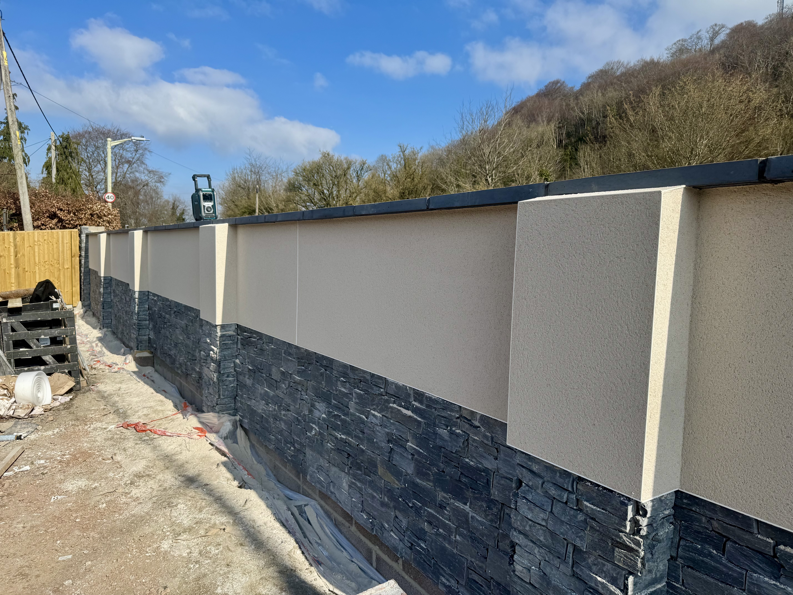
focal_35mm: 24
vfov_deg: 56.8
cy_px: 298
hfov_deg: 71.6
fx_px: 550
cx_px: 396
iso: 80
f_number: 1.78
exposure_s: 1/5814
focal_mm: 6.76
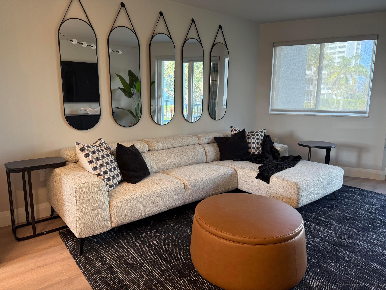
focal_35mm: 24
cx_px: 193
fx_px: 268
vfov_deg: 56.8
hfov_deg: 71.6
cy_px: 145
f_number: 1.78
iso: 125
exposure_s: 1/60
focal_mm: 6.76
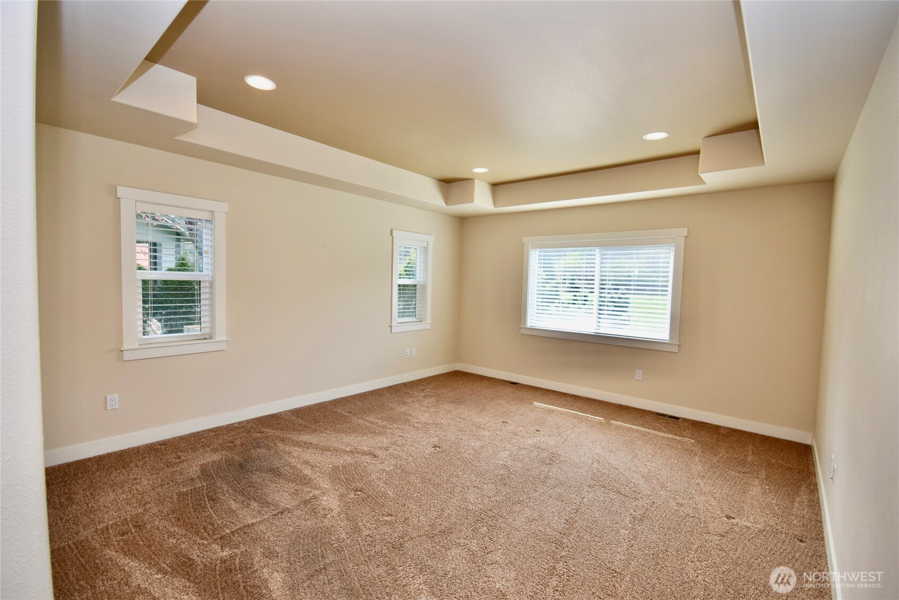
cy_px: 300
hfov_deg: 100.4
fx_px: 375
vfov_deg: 77.4
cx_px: 450
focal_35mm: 15
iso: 400
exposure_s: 1/160
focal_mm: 10
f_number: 6.3
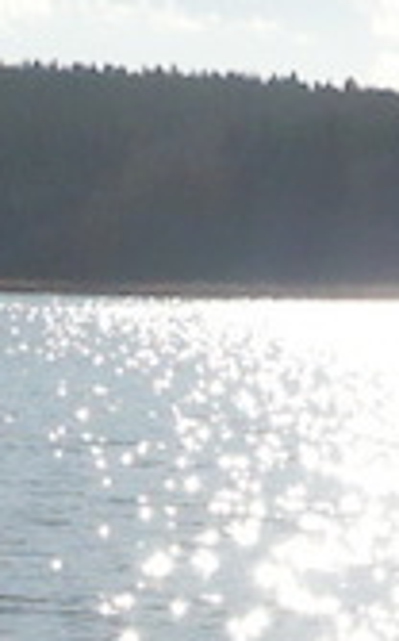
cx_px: 675
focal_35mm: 228
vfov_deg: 9.1
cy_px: 829
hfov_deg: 5.7
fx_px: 3977
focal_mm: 5.8
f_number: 8
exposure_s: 1/640
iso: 100
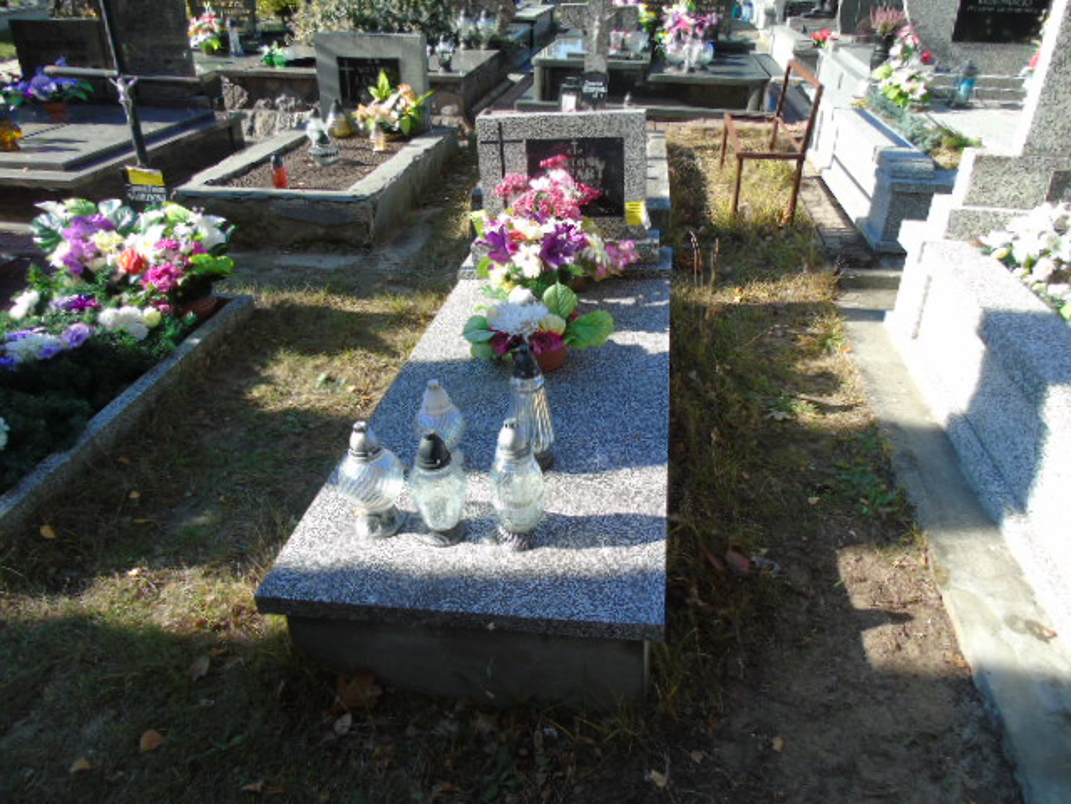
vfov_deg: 54.9
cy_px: 402
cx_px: 536
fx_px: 773
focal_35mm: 25
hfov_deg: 69.4
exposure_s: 1/250
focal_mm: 4.4
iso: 80
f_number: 3.4
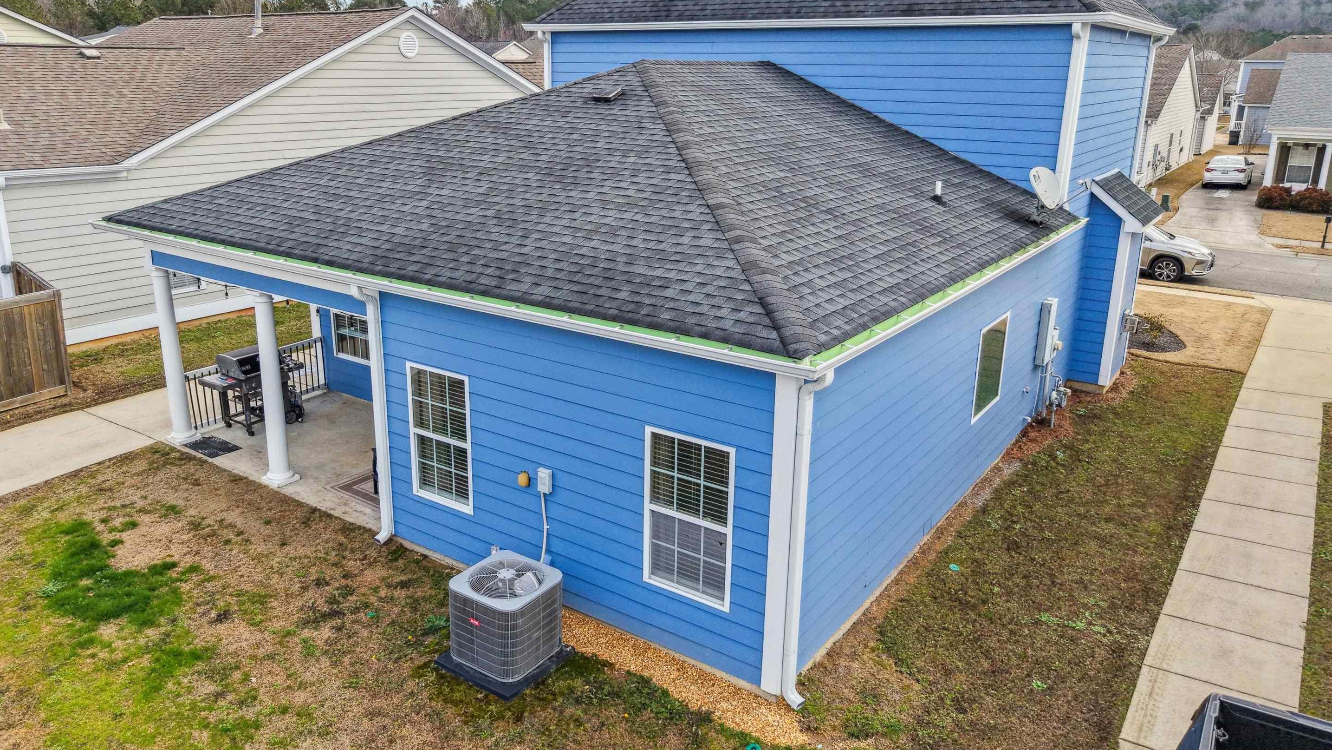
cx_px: 637
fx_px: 989
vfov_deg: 41.5
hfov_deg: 67.9
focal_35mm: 28
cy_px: 339
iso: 200
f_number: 1.8
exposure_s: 1/1600
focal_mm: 8.7
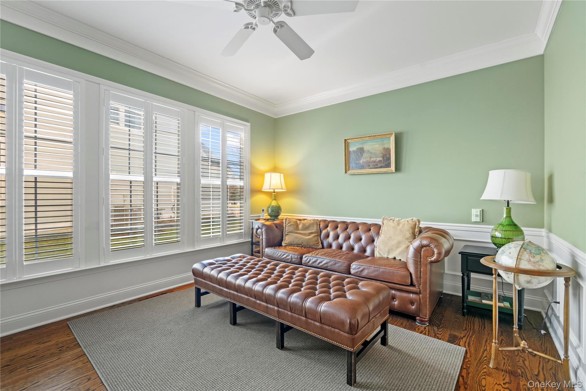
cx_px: 293
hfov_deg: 96.7
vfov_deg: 73.7
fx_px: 260
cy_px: 196
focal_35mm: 16
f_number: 7.1
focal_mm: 16
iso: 800
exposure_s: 1
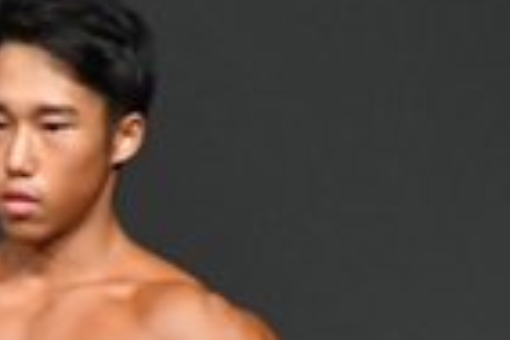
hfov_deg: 1.0
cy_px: 821
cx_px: -515
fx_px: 29124
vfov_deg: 0.7
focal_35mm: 2056
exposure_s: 1/400
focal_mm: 250
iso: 4000
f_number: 5.6
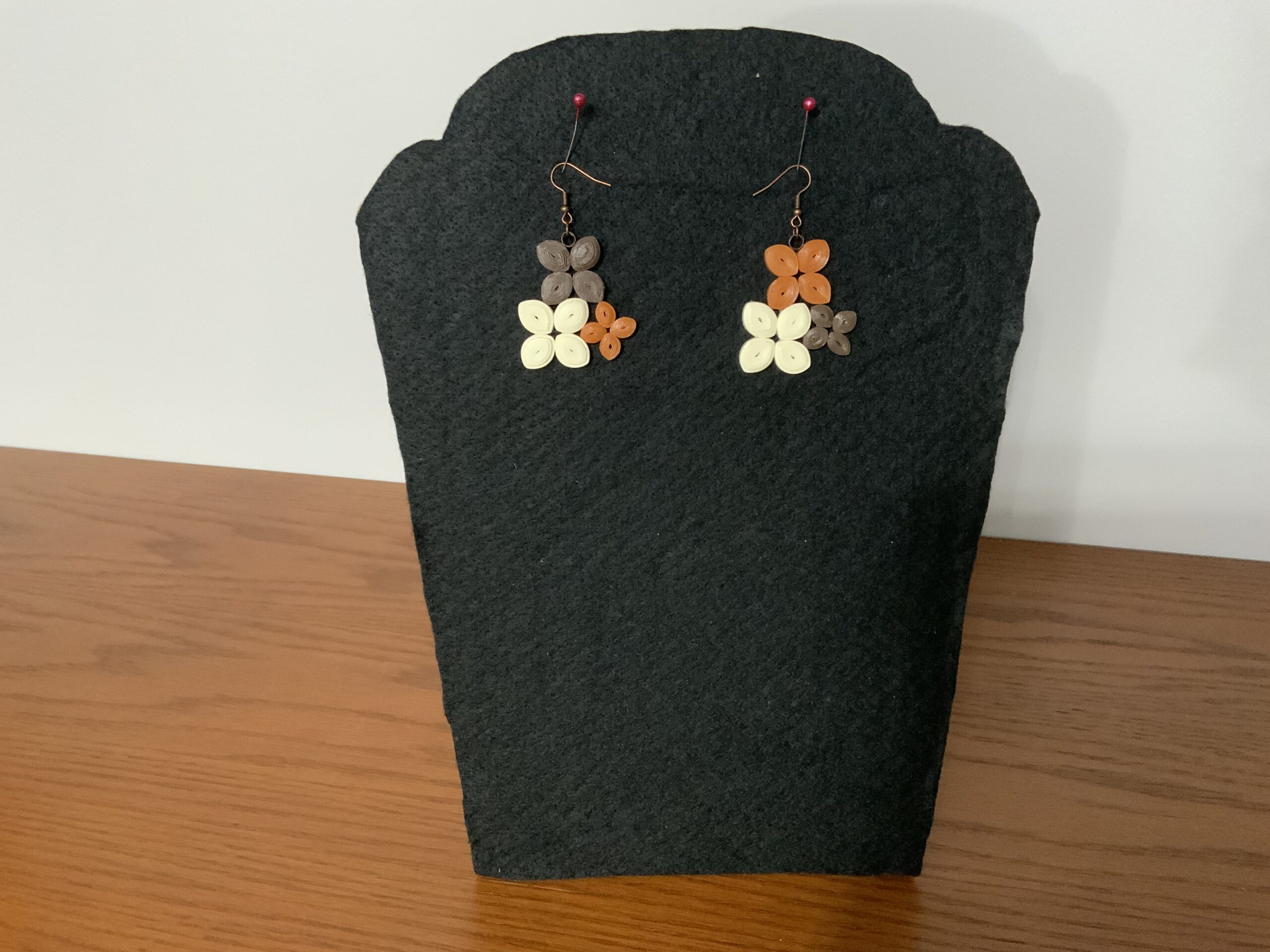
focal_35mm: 29
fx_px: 1064
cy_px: 476
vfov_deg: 48.2
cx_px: 635
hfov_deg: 61.7
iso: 320
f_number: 1.8
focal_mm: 3
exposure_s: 1/30
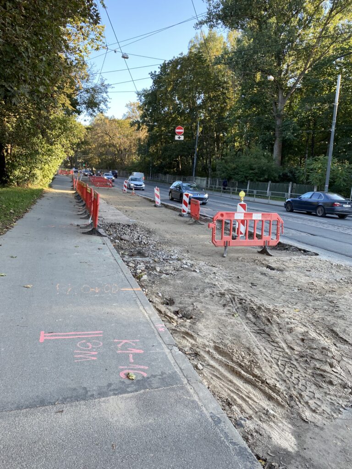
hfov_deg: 53.1
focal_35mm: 26
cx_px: 176
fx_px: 353
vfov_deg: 67.3
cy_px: 234
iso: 32
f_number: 1.8
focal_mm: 4.25
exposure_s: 1/167
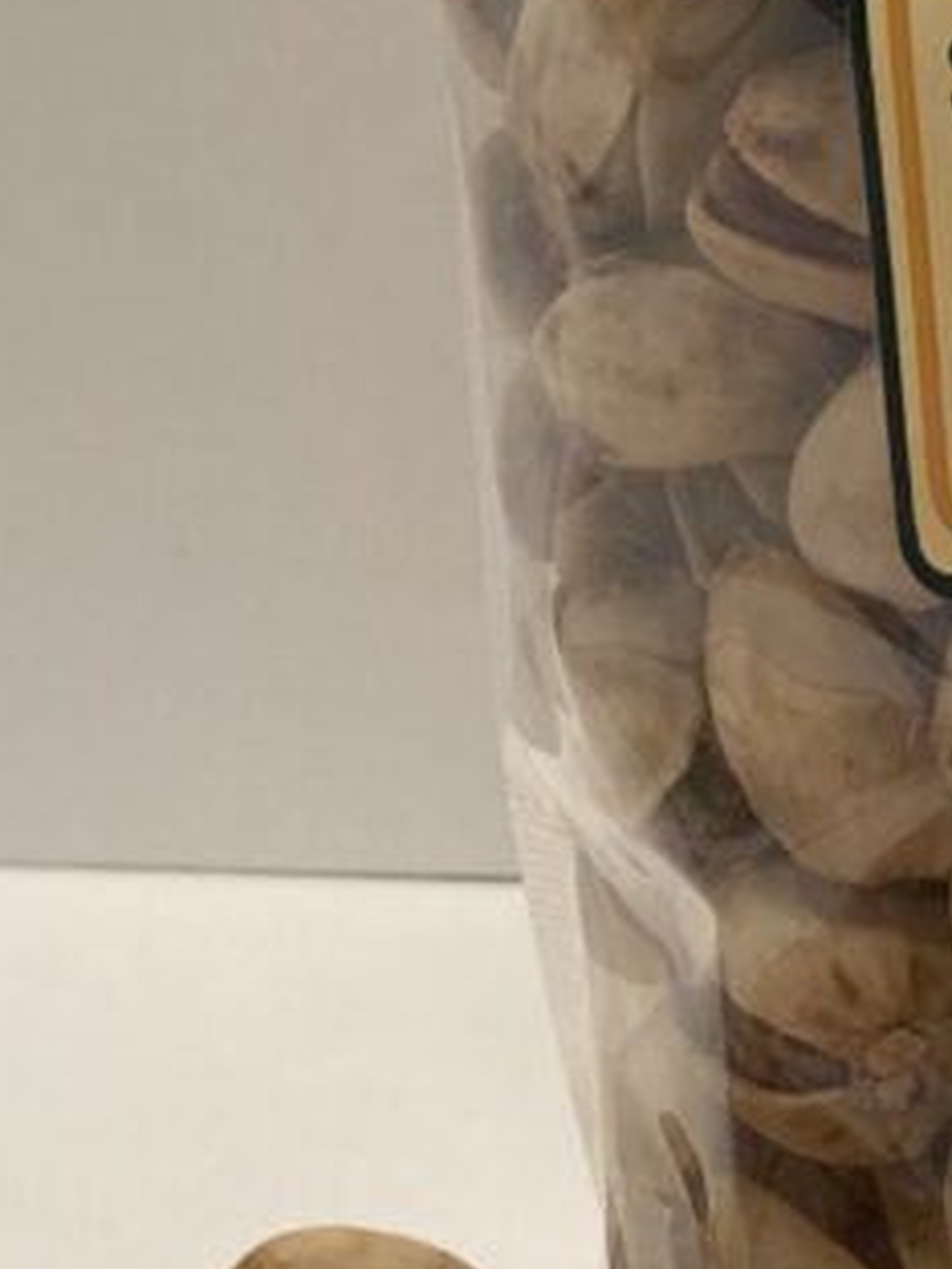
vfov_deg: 15.1
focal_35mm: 128
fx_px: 4694
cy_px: 4
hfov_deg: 11.1
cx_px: 1408
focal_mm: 4.25
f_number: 1.8
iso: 125
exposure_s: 1/120
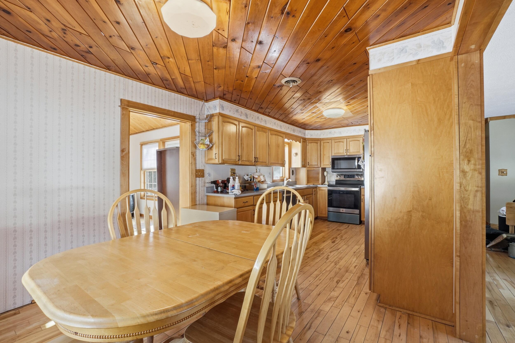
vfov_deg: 77.3
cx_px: 258
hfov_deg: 100.4
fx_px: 215
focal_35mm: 15
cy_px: 172
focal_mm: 10
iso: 400
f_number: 11
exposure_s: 1/500
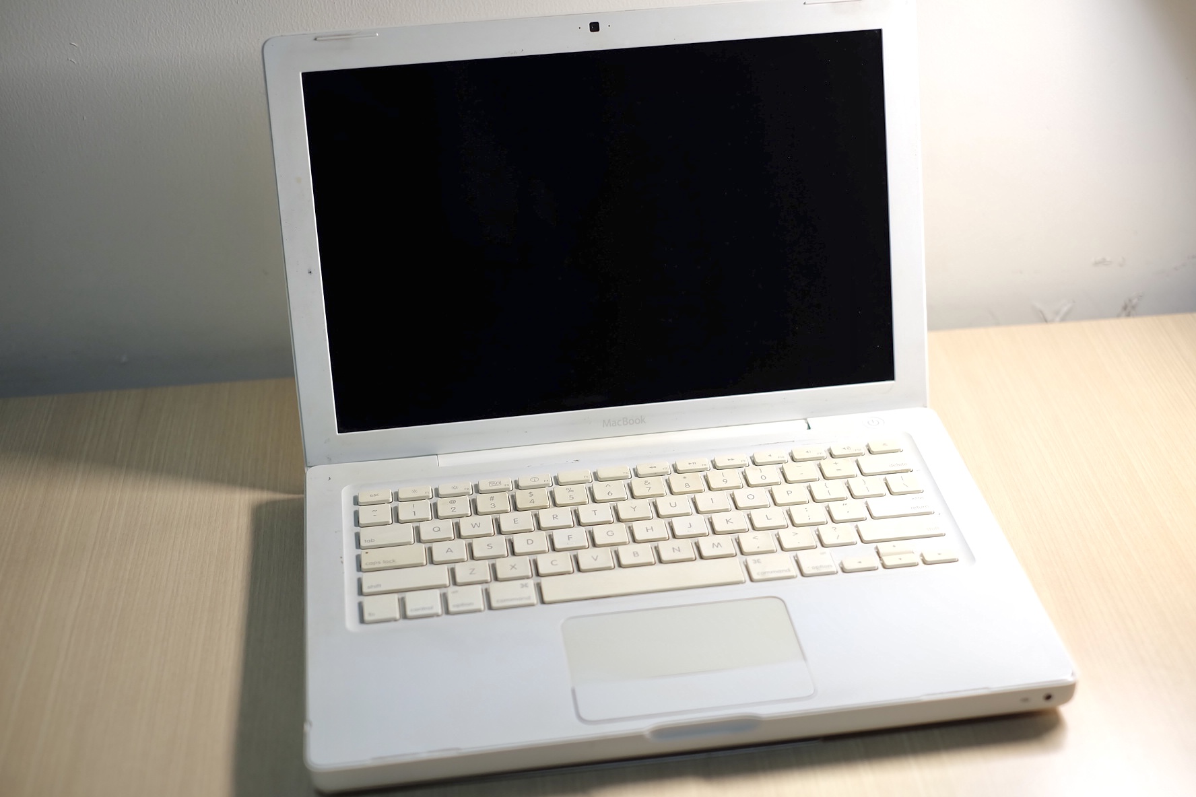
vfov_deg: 25.5
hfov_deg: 37.5
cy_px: 398
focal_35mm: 53
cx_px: 598
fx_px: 1761
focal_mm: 35
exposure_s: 1/125
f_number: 2.2
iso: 400
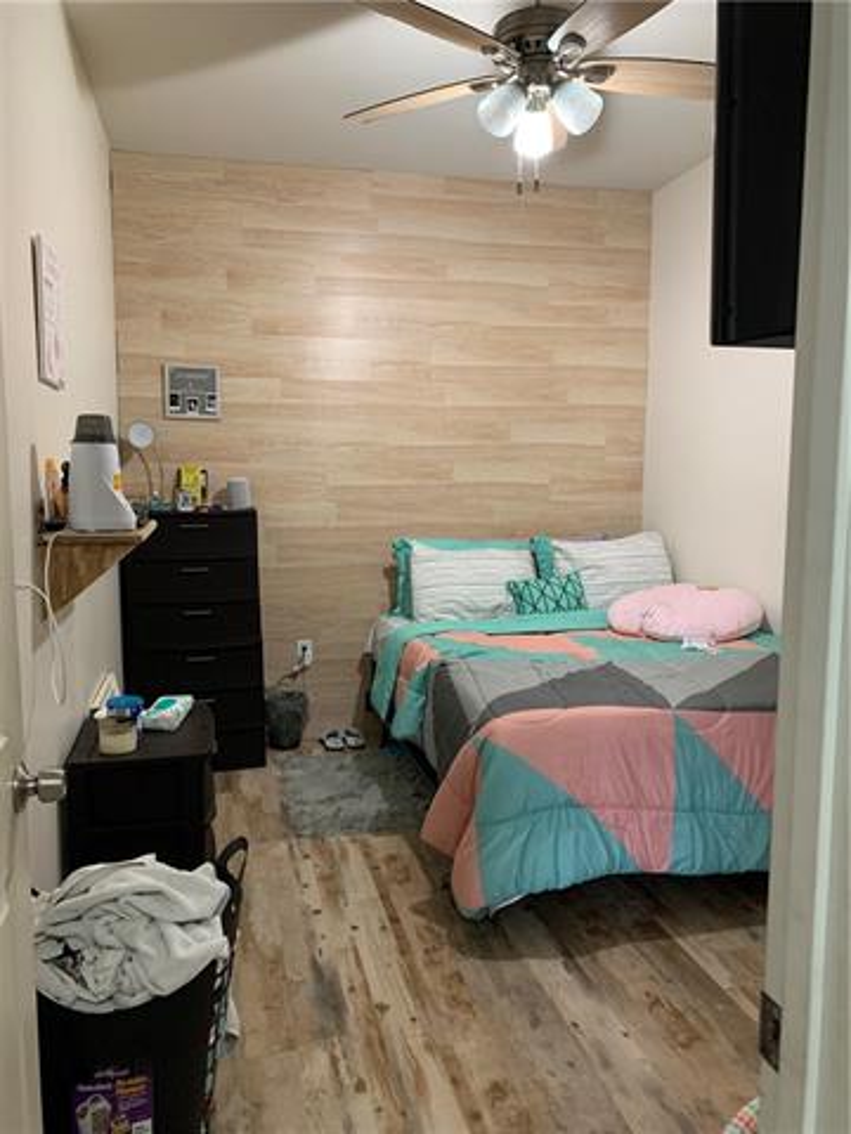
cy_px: 567
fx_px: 852
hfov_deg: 53.1
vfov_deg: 67.3
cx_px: 426
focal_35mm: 26
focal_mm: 4.25
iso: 320
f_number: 1.8
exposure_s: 1/40
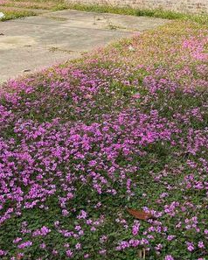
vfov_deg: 30.9
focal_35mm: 57
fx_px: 438
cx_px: 135
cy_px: 7
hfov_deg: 26.6
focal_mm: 5.1
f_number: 1.6
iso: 50
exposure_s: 1/2571
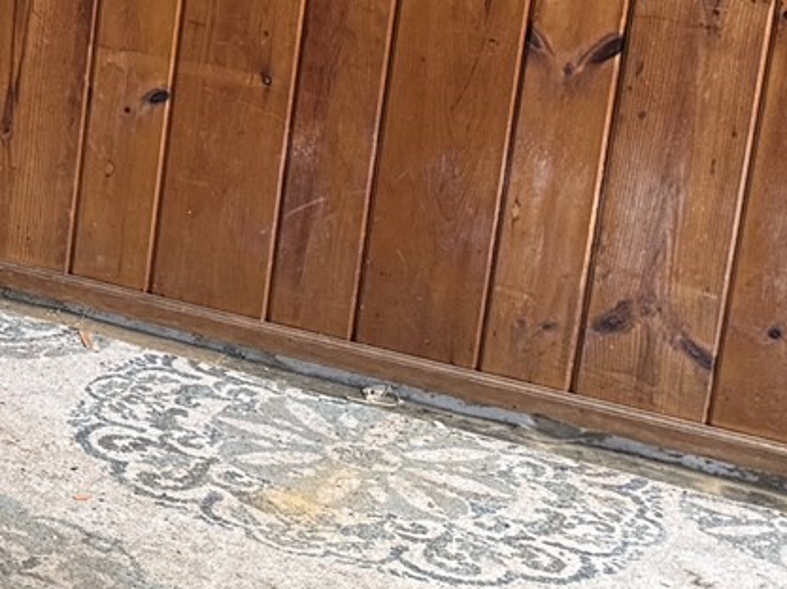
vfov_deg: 12.3
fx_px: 2680
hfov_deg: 14.5
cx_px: -679
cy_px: -94
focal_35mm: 118
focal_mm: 6.76
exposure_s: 1/120
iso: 200
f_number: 1.78
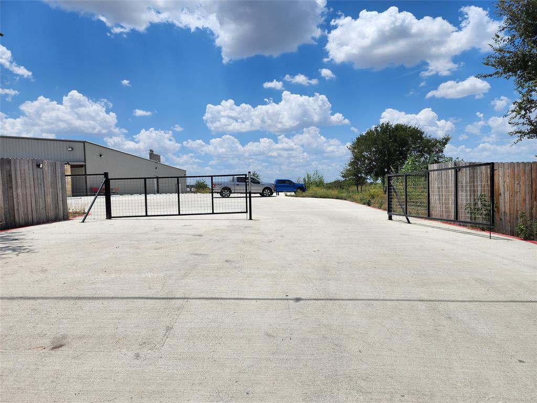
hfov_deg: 73.9
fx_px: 357
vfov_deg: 58.9
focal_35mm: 23
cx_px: 268
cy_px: 202
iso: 12
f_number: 1.8
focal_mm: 6.4
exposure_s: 1/2483
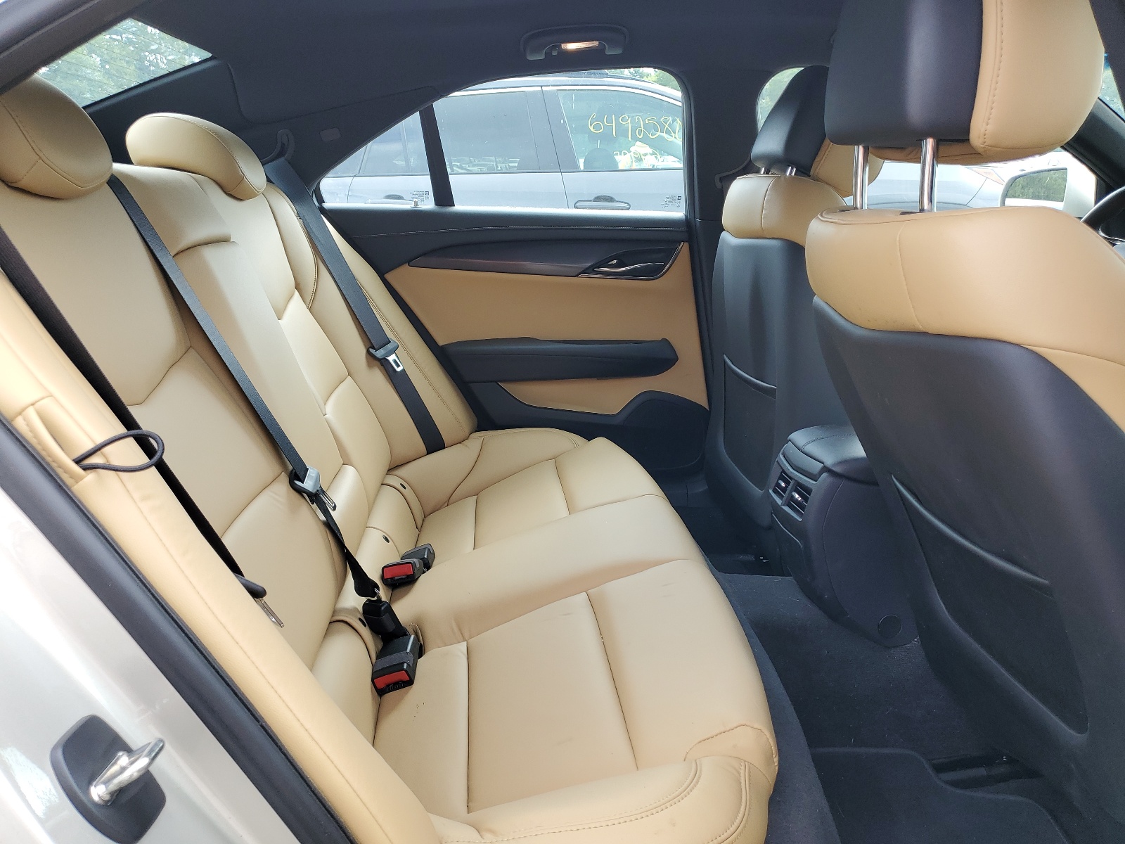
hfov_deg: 67.3
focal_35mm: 26
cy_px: 422
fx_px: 845
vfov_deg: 53.1
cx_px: 562
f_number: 1.5
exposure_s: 1/256
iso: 50
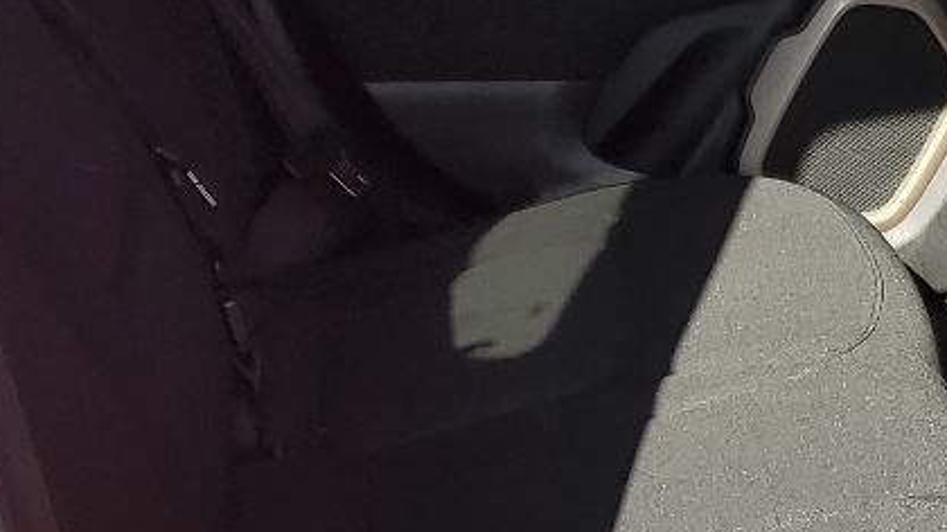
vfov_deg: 11.2
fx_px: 2711
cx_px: 850
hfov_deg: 19.5
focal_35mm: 108
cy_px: 214
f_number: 1.5
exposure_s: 1/1111
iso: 50
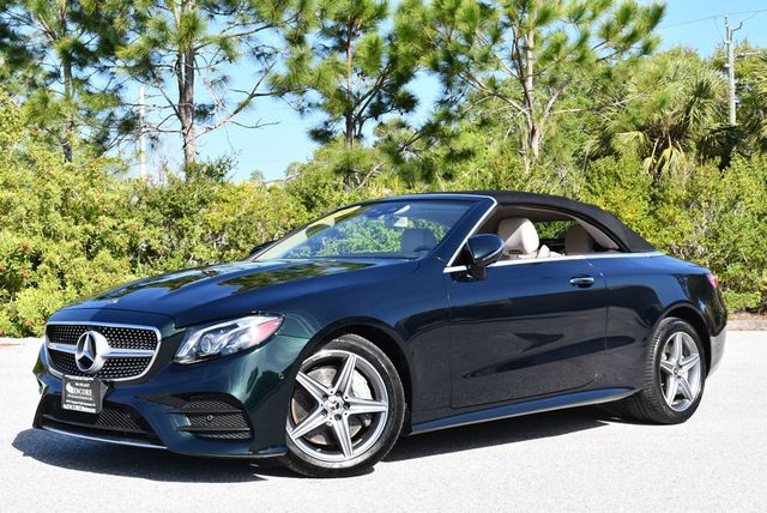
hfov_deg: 35.6
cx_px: 384
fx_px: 1194
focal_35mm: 56
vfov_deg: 24.2
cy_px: 256
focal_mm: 28
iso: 200
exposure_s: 1/250
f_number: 8
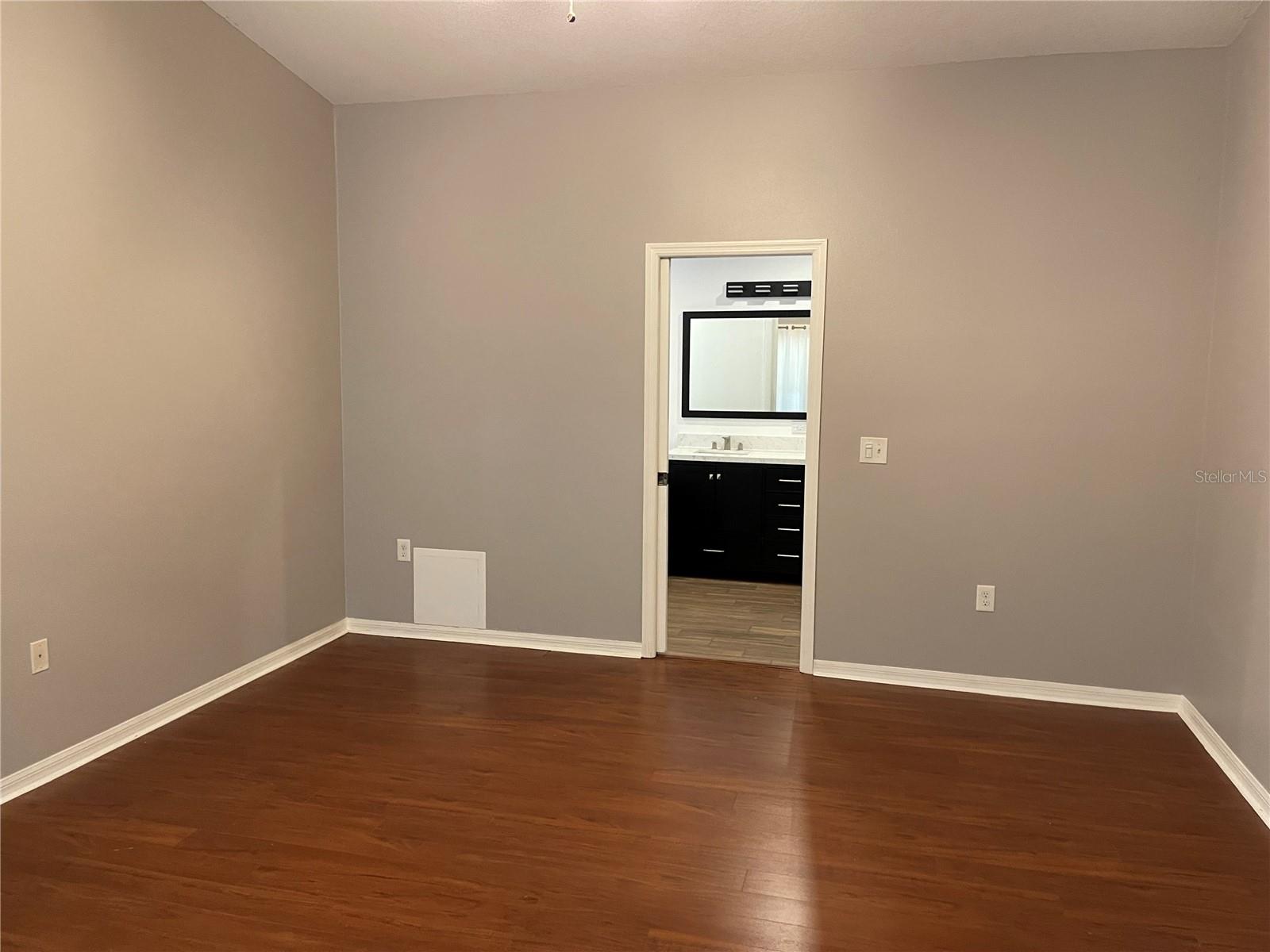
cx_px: 635
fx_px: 917
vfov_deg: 54.9
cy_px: 476
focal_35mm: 25
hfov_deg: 69.4
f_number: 1.6
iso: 400
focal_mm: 5.1
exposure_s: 1/60
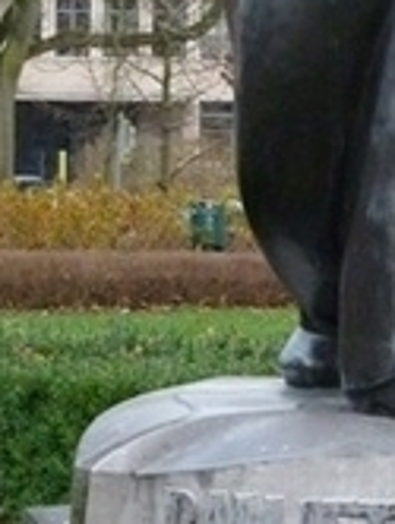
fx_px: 2686
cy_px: 110
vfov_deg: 11.1
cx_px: 379
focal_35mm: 177
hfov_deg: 8.4
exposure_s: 1/50
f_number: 3.2
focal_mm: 8.7
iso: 400
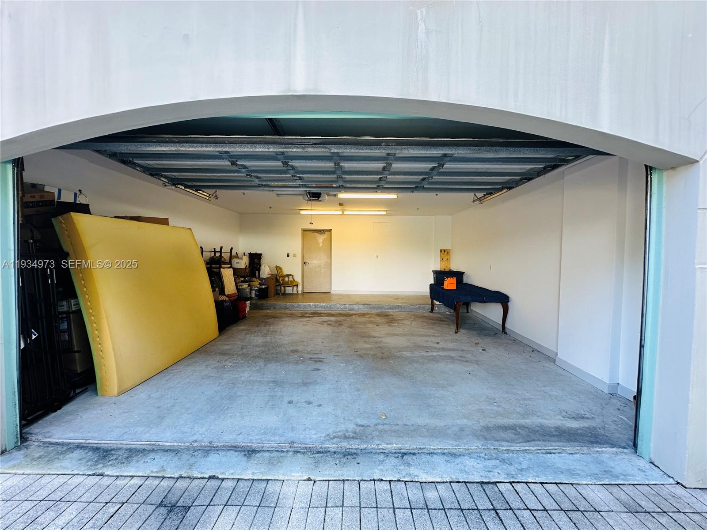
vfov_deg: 85.7
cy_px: 265
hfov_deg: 102.1
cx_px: 354
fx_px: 286
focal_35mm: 14
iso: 100
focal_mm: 2.22
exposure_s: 1/99
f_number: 2.2
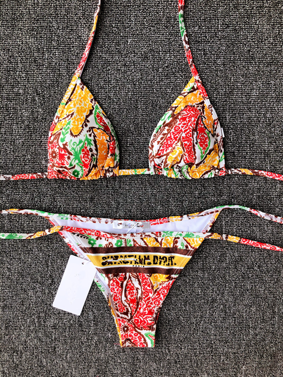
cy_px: 188
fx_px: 305
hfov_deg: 49.8
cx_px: 142
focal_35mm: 28
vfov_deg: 63.4
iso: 25
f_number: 1.8
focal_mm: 4
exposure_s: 1/120
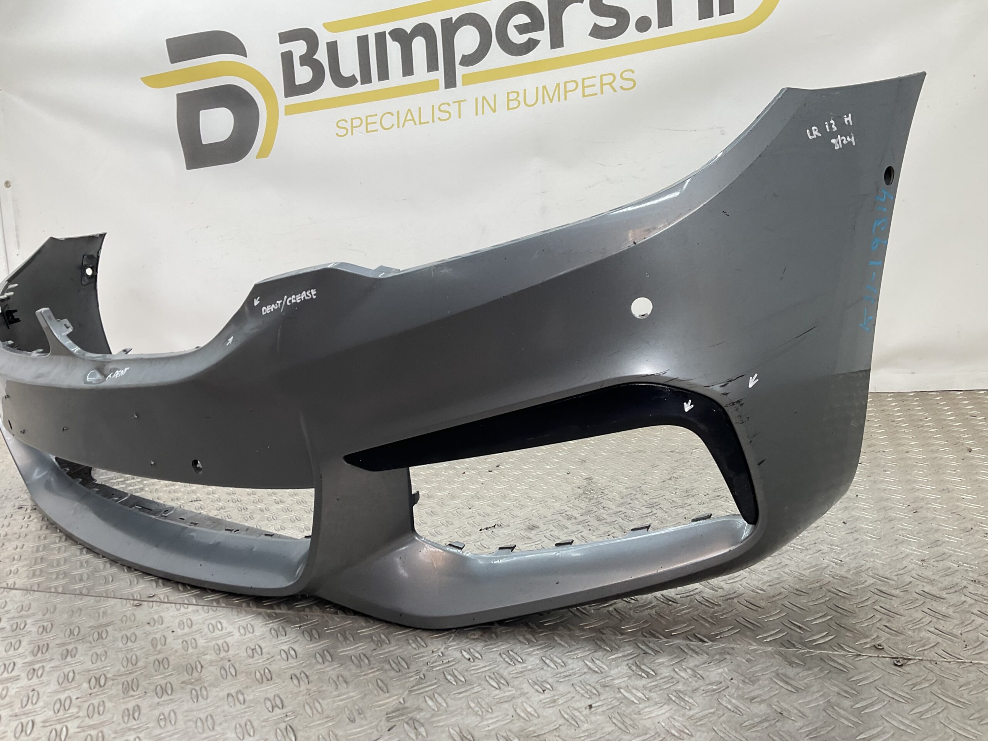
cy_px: 370
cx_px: 494
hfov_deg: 61.7
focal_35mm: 29
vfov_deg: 48.2
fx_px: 828
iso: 20
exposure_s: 1/100
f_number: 1.8
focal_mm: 3
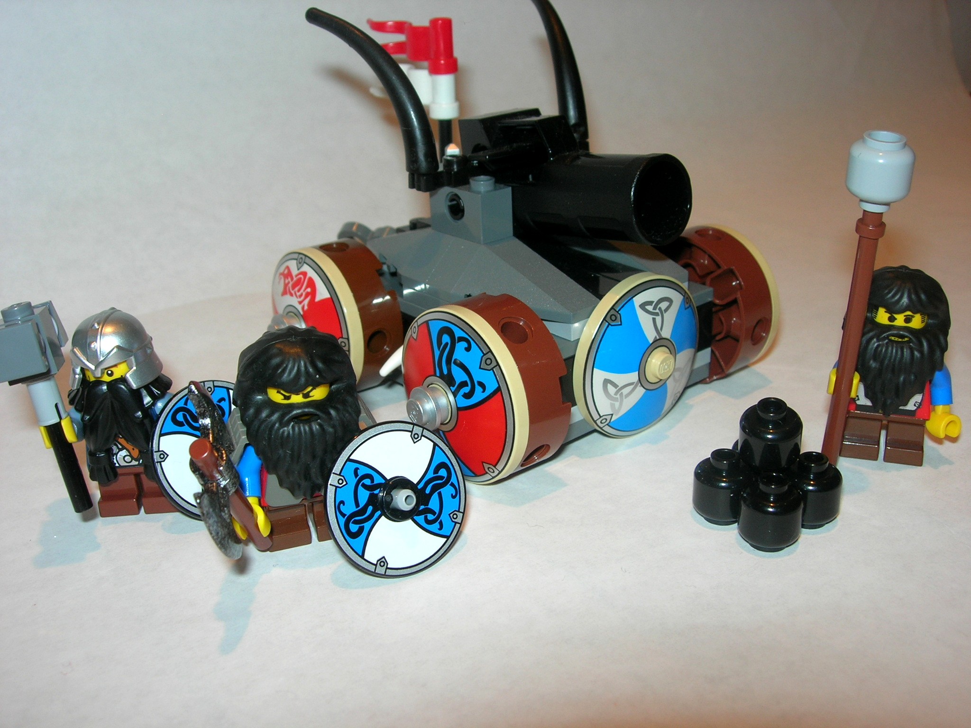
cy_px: 364
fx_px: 1066
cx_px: 486
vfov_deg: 37.7
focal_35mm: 38
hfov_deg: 49.0
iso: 64
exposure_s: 1/60.1
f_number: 4.8
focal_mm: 7.8
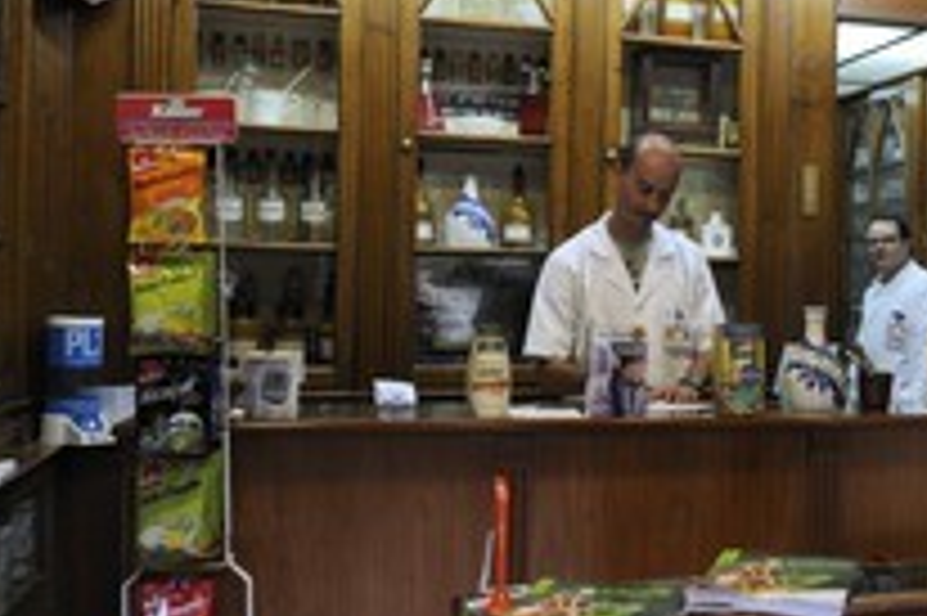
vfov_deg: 27.5
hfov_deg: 37.2
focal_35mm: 49
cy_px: 306
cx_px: 873
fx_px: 1261
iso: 400
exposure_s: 1/10
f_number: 4
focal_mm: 24
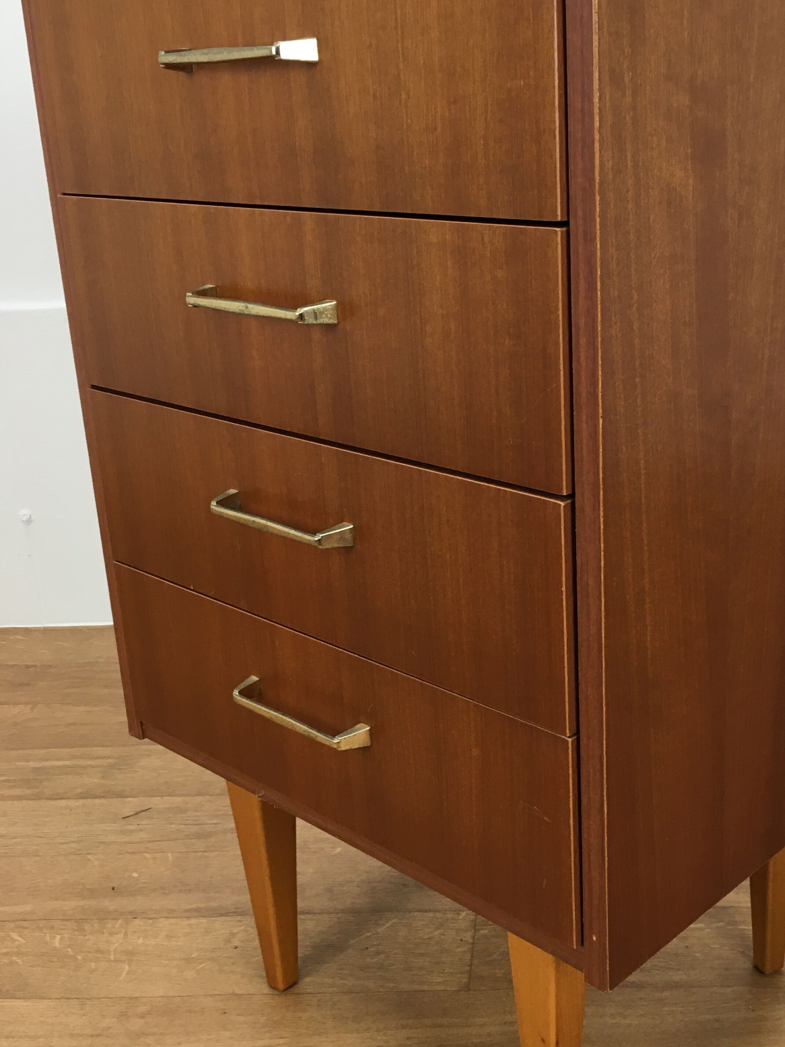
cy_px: 517
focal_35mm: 41
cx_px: 549
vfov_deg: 45.8
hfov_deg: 34.7
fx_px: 1240
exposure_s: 1/33
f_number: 2.2
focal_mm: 4.15
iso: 50
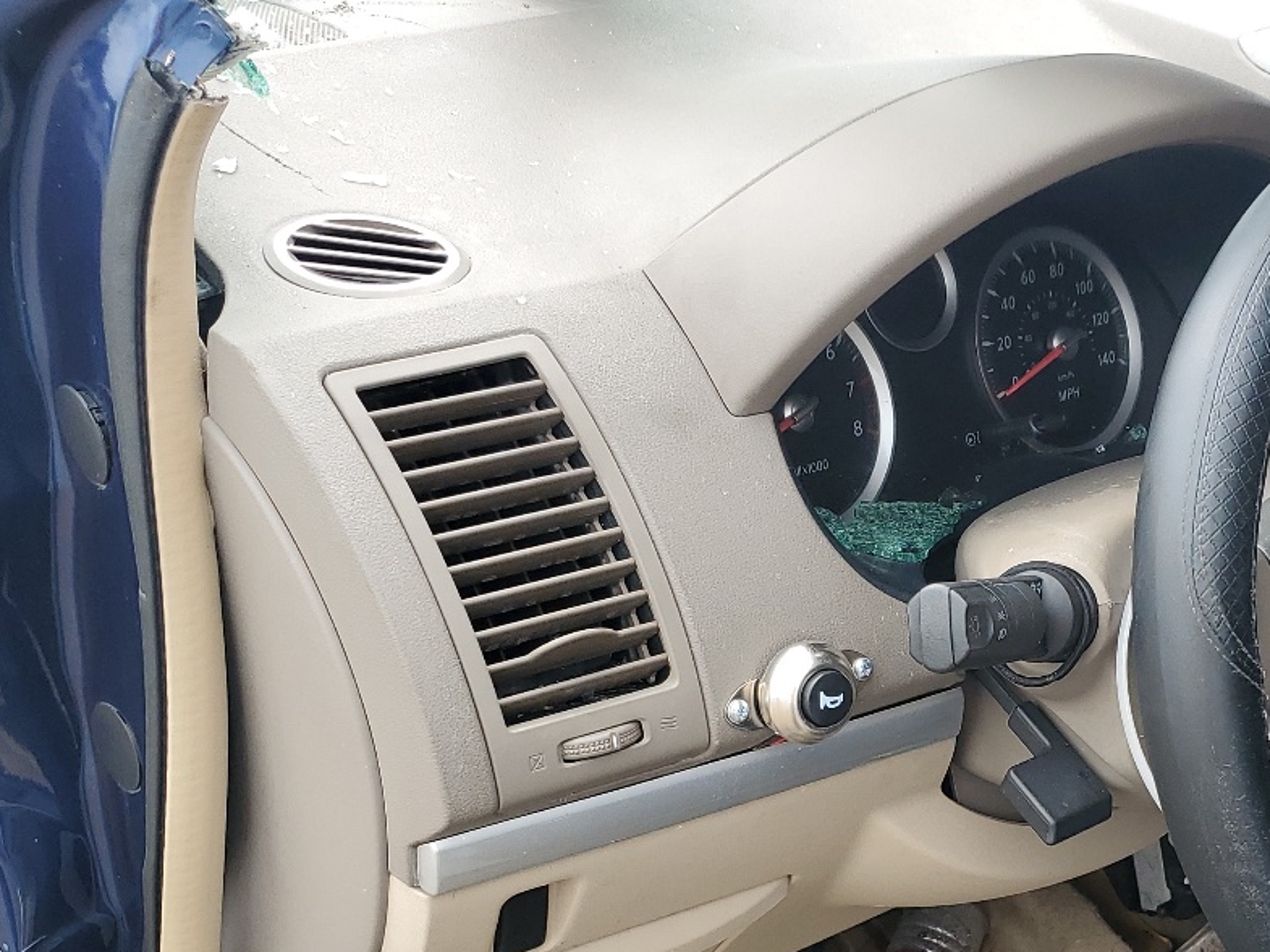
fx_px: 1945
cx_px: 1074
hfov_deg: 34.7
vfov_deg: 26.8
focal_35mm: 53
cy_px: 821
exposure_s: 1/455
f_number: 1.5
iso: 50
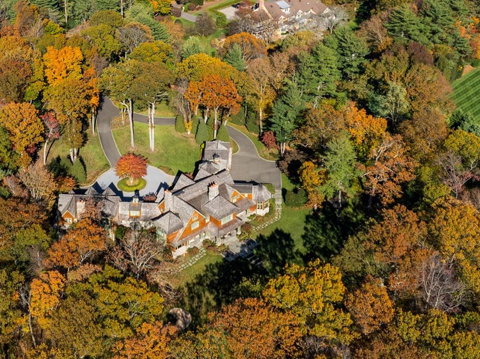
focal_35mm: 51
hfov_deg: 37.4
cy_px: 71
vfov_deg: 27.9
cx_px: 204
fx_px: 706
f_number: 5.6
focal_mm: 12.29
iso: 100
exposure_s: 1/500
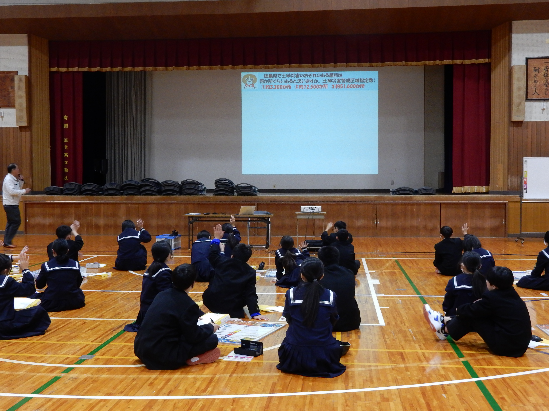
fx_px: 730
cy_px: 199
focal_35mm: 46
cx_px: 264
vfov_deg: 31.5
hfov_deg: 41.2
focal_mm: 7.6
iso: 400
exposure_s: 1/30
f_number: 4.2
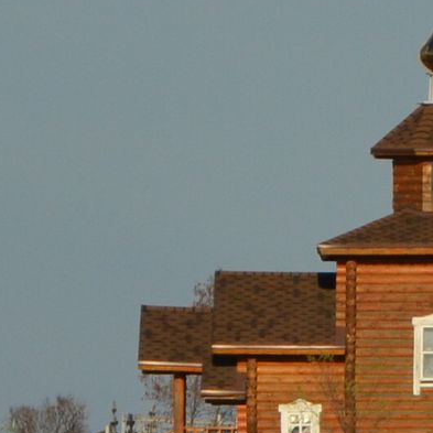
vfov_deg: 4.3
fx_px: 5778
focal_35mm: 408
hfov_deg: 4.3
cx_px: 425
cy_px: 233
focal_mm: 105
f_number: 5.6
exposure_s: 1/1000
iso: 450
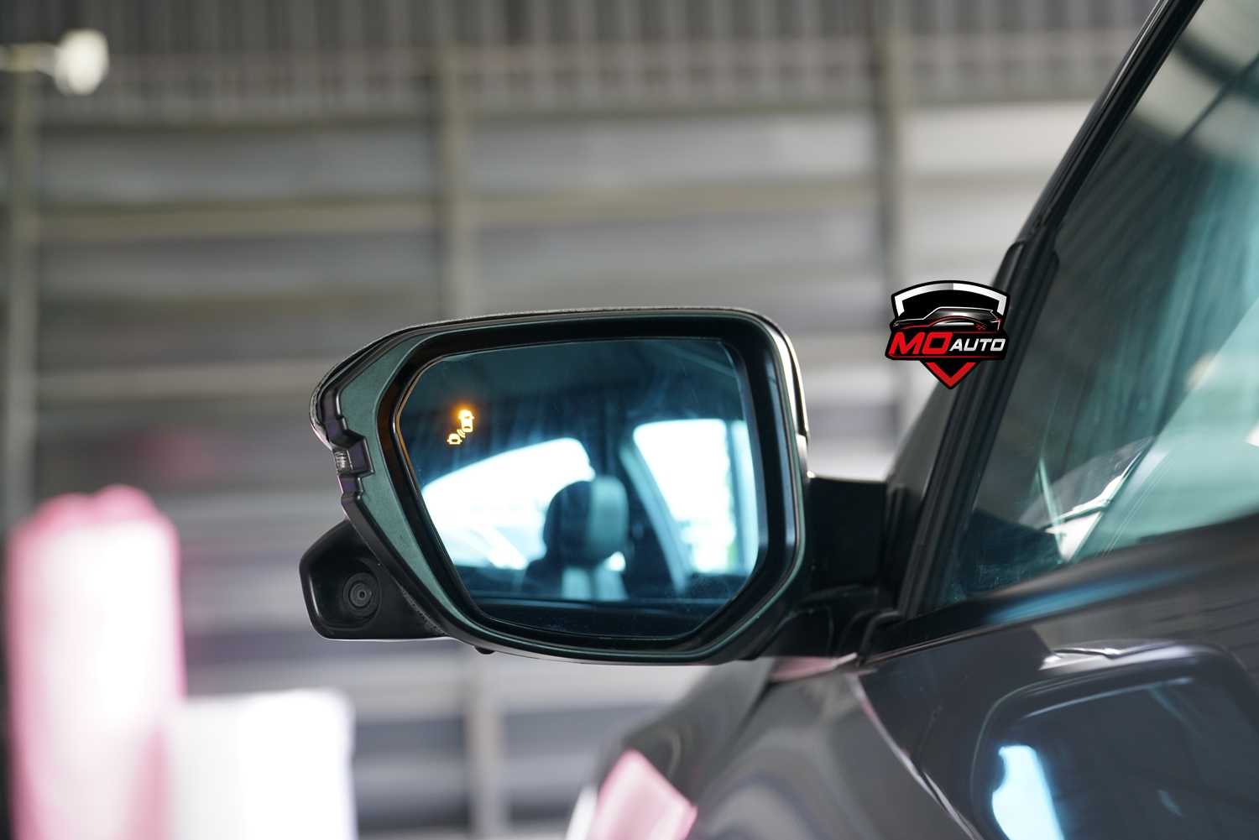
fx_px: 1924
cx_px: 630
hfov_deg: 36.2
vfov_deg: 24.6
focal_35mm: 55
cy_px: 420
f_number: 4
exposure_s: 1/60
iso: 400
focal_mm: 55
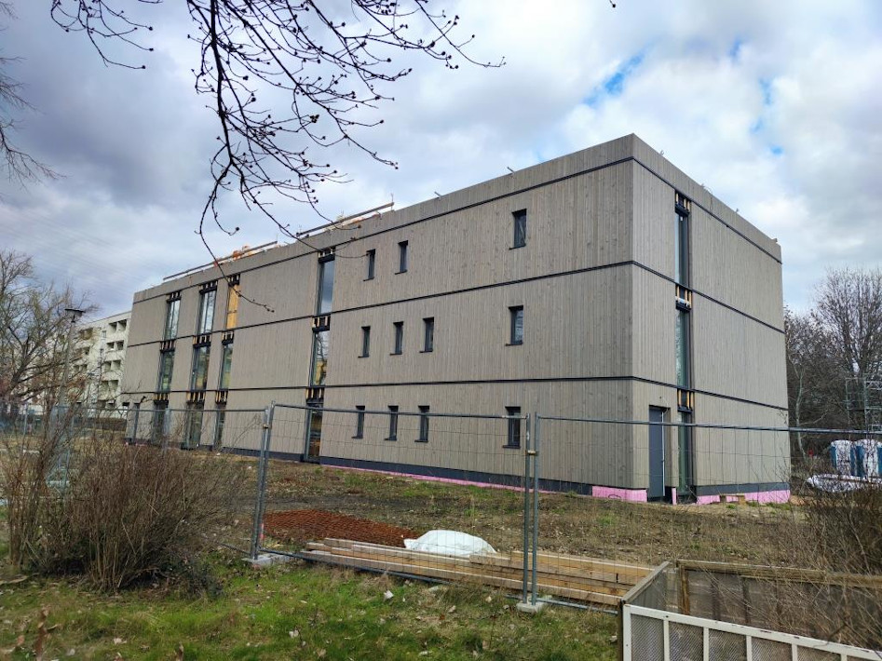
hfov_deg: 71.6
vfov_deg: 56.8
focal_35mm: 24
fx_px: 611
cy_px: 330
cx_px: 441
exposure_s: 1/2034
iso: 101
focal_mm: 6.72
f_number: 1.69
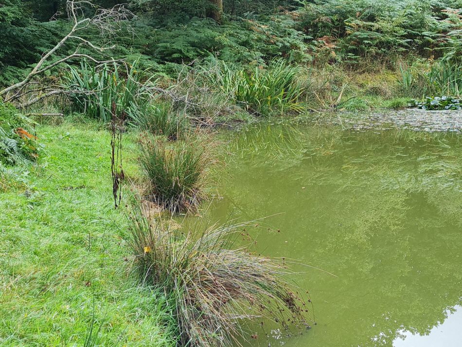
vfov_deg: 53.1
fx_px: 347
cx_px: 231
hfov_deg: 67.3
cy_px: 174
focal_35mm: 26
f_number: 1.8
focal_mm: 5.4
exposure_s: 1/159
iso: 50
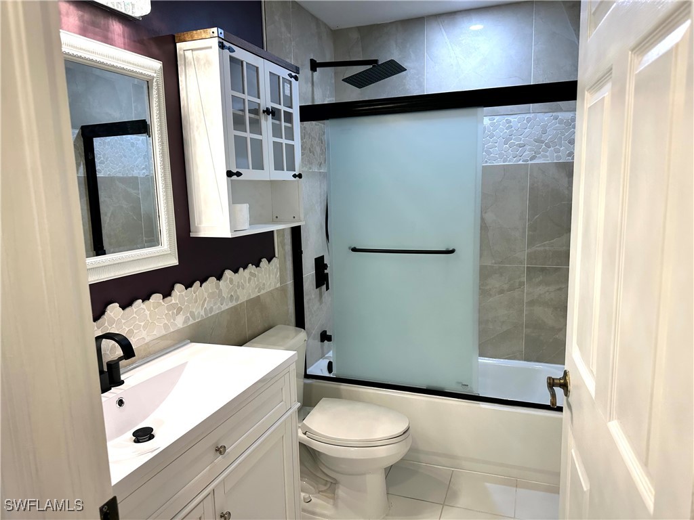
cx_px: 347
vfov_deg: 56.8
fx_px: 481
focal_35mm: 24
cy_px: 260
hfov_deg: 71.6
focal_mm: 6.86
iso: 100
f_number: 1.78
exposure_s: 1/120
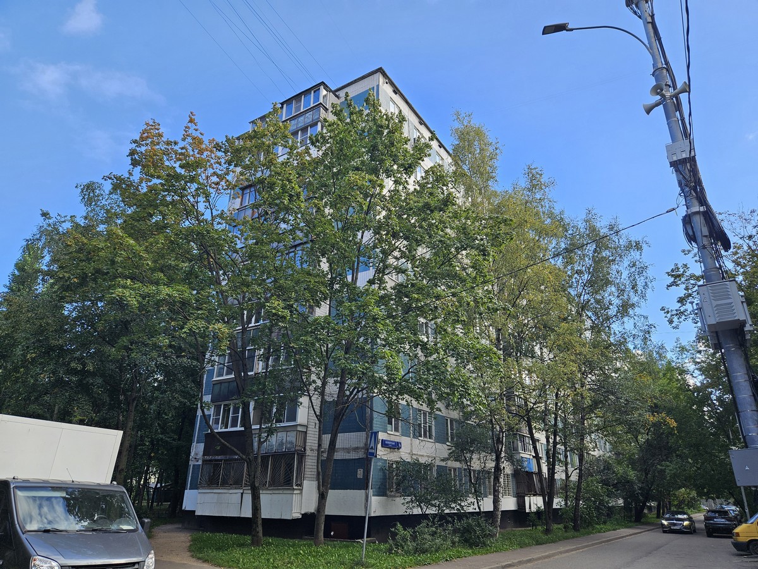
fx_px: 504
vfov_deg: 58.9
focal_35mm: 23
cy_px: 284
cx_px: 379
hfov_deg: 73.9
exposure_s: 1/313
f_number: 1.8
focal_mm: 5.4
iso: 25
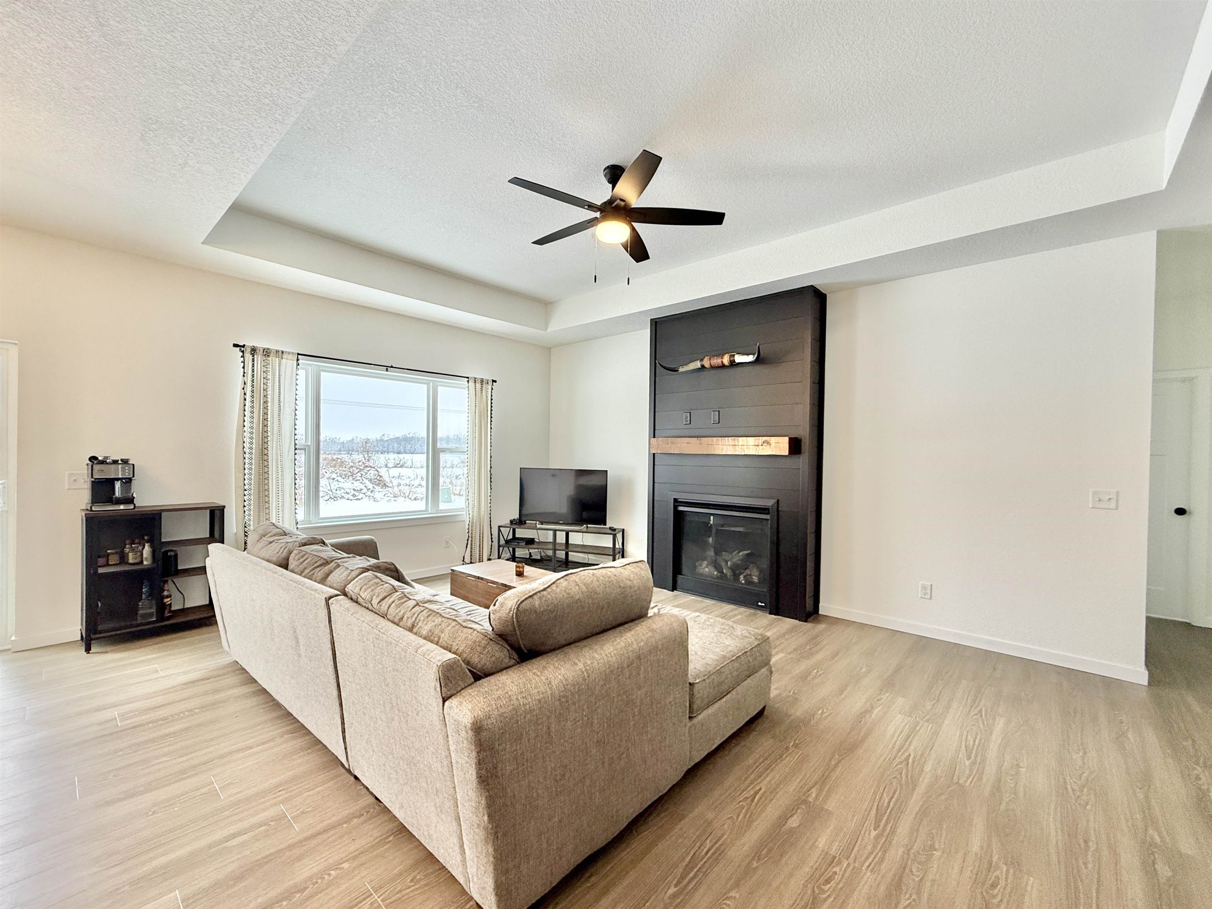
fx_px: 490
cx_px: 606
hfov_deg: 102.1
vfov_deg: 85.7
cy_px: 454
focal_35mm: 14
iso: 100
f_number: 2.2
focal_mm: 2.22
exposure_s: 1/120
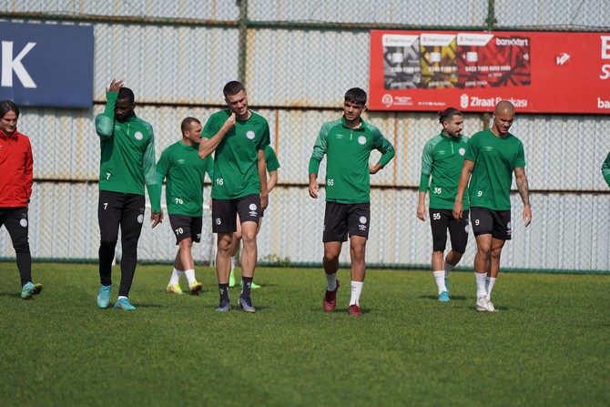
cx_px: 305
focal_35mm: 373
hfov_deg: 5.5
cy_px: 204
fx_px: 6321
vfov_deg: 3.7
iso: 100
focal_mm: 373
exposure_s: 1/800
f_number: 5.6
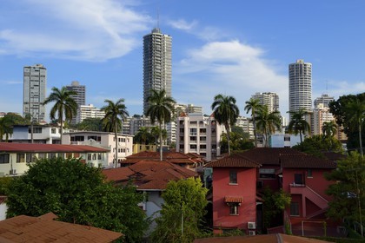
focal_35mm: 45
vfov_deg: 29.9
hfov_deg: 43.6
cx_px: 182
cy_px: 122
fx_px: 456
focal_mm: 45
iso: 200
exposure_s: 1/200
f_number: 11
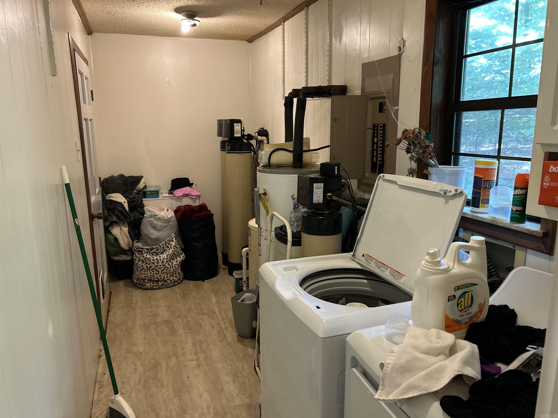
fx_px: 419
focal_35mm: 26
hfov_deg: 67.3
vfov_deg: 53.1
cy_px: 209
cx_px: 279
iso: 250
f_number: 1.5
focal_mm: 5.7
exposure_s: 1/60
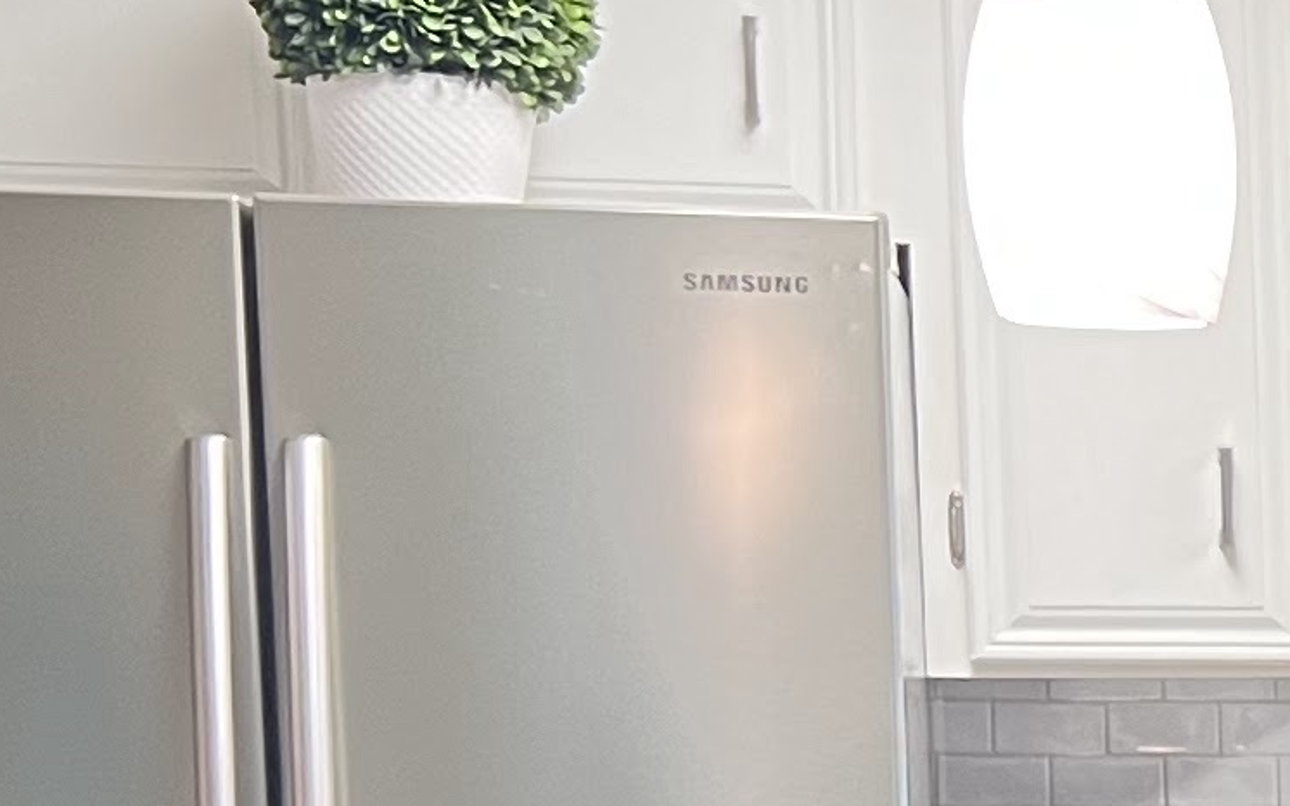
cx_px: 2744
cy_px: 1193
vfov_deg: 8.6
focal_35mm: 149
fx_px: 5238
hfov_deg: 12.1
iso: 160
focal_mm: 5.7
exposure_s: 1/60
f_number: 1.5
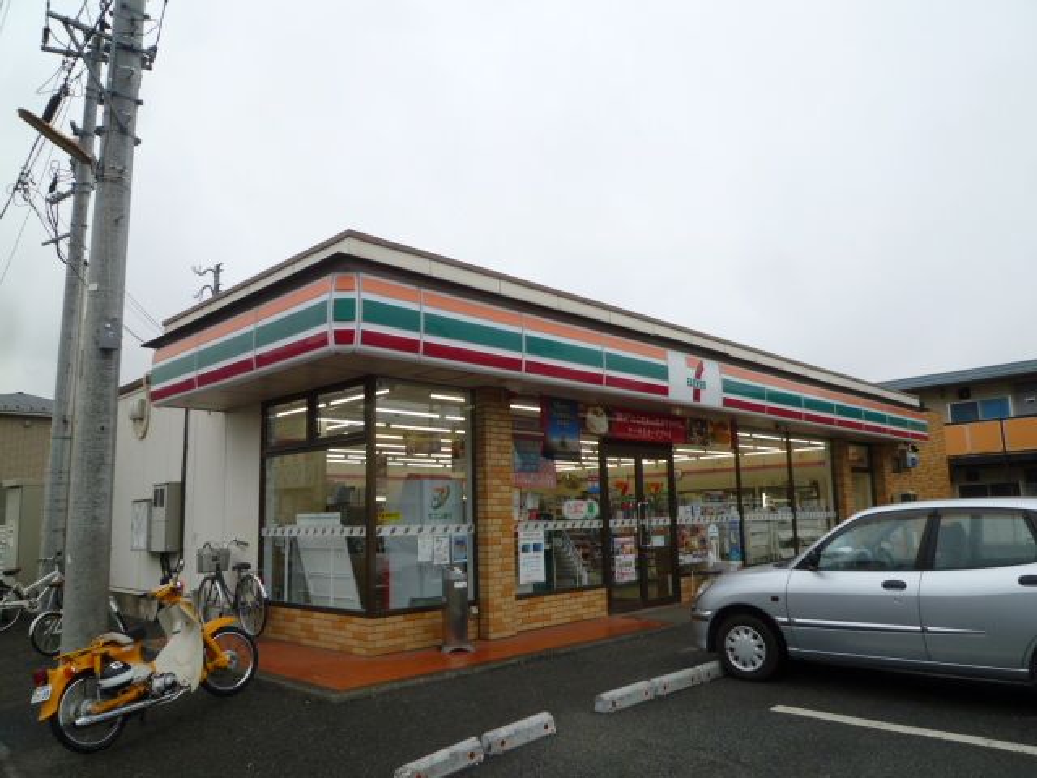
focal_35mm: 25
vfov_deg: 54.9
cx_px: 518
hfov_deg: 69.4
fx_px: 749
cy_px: 389
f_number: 2.8
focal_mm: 4.5
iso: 80
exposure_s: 1/125
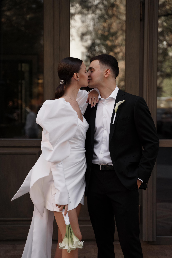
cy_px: 129
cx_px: 86
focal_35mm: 68
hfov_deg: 20.0
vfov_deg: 29.7
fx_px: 487
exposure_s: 1/640
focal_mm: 68
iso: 200
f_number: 2.8
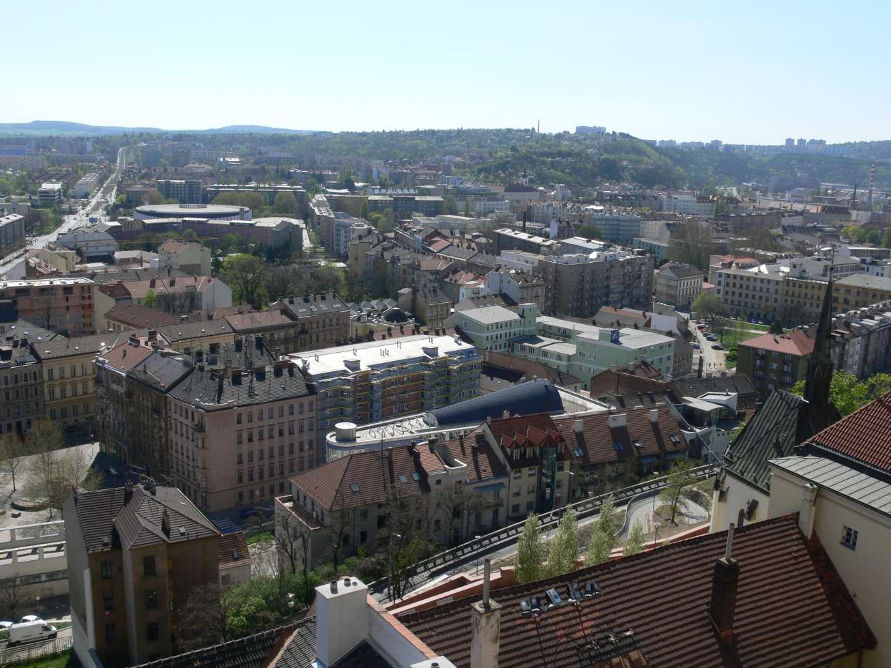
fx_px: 901
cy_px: 334
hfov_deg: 52.6
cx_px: 446
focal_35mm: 35
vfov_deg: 40.7
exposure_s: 1/400
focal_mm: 7.4
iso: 100
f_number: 6.3
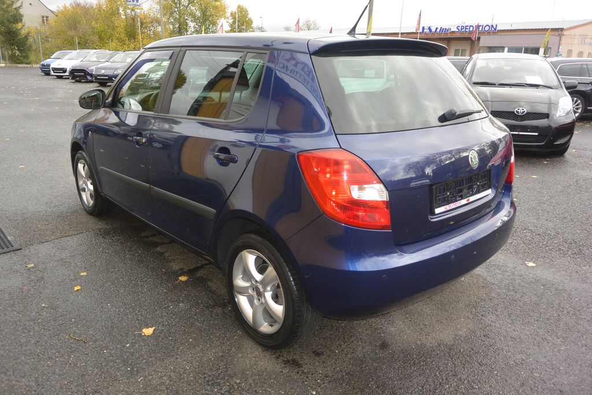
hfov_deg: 67.4
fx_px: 444
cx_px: 296
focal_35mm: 27
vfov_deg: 47.9
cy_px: 198
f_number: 3.5
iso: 180
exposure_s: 1/250
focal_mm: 10
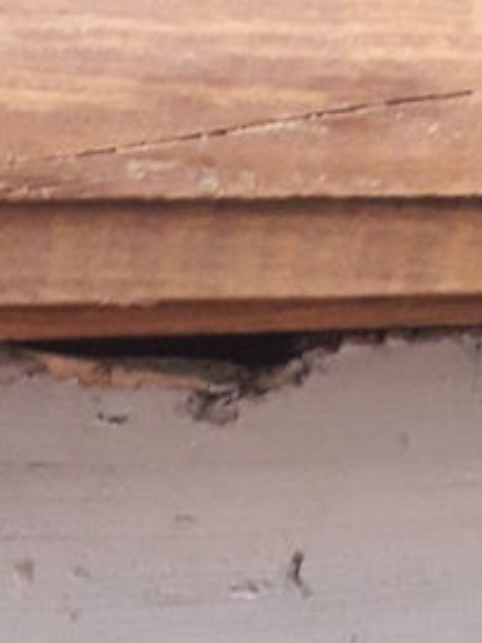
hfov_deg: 12.8
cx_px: -224
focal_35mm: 110
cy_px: 1233
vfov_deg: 15.0
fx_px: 2042
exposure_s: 1/17
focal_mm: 3.7
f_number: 1.9
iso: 200
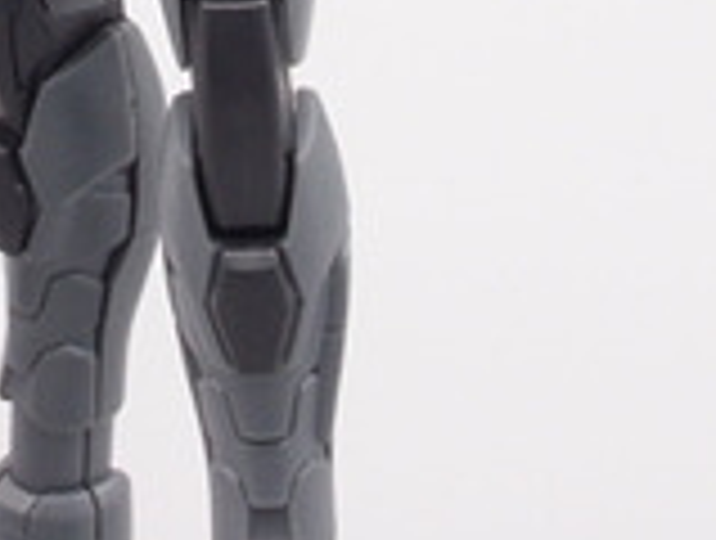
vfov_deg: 5.2
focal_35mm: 276
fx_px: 5722
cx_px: -230
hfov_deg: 7.1
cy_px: -770
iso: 100
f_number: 8
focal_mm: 11.84
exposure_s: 1/5
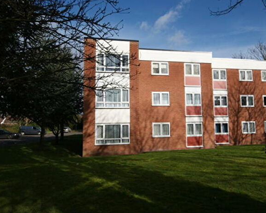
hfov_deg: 66.4
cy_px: 106
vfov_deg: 55.7
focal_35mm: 26
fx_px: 201
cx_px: 158
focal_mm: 15
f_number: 11
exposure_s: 1/200
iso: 100
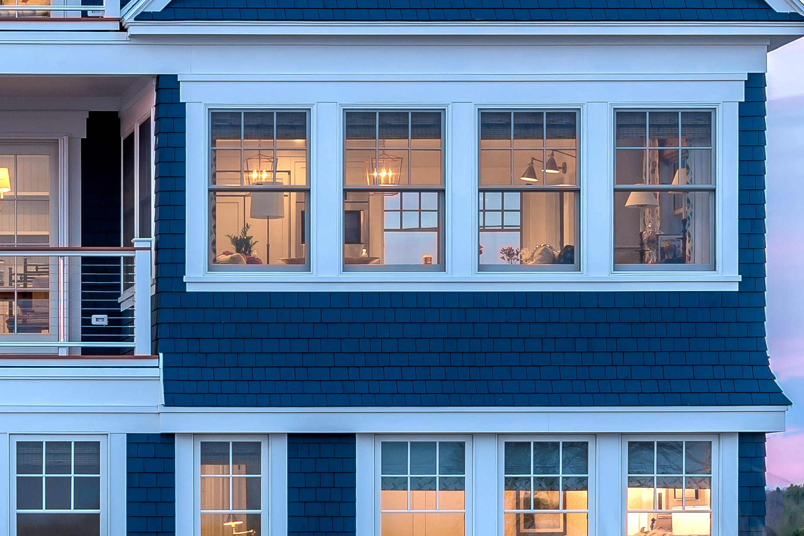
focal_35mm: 155
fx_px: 3462
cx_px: 242
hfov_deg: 13.2
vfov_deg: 8.9
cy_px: 305
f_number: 8
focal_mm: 35
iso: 31
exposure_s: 1/3
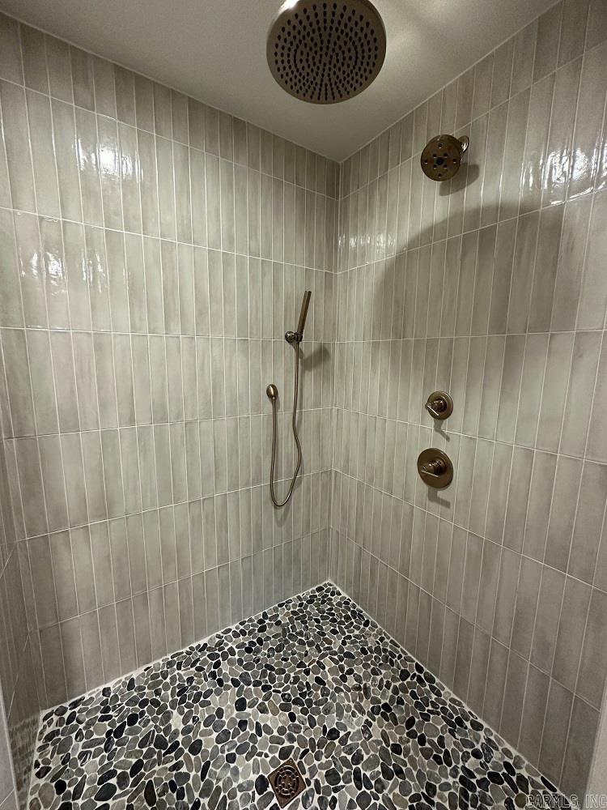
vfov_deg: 102.1
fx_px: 327
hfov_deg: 85.7
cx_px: 304
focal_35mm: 14
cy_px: 405
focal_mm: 2.22
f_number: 2.2
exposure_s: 1/60
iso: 250
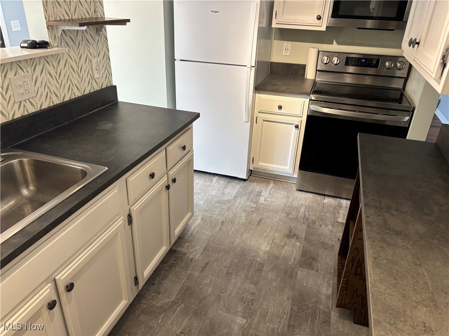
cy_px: 168
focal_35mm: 26
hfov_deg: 67.3
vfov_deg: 53.1
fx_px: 337
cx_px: 224
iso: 125
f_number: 1.6
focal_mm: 5.96
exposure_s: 1/60
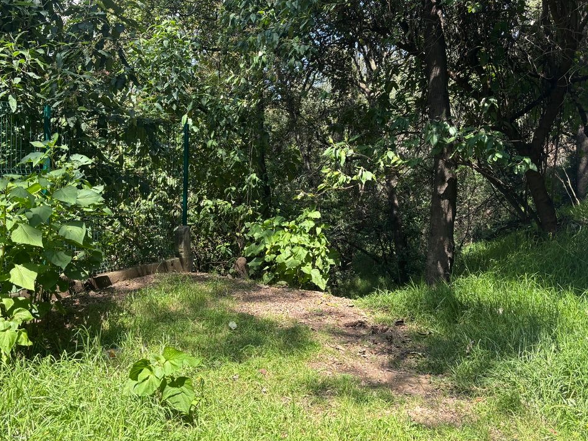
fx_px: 561
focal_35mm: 33
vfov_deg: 42.8
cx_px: 243
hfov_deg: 55.0
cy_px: 179
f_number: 1.6
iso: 50
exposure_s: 1/604
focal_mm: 5.96
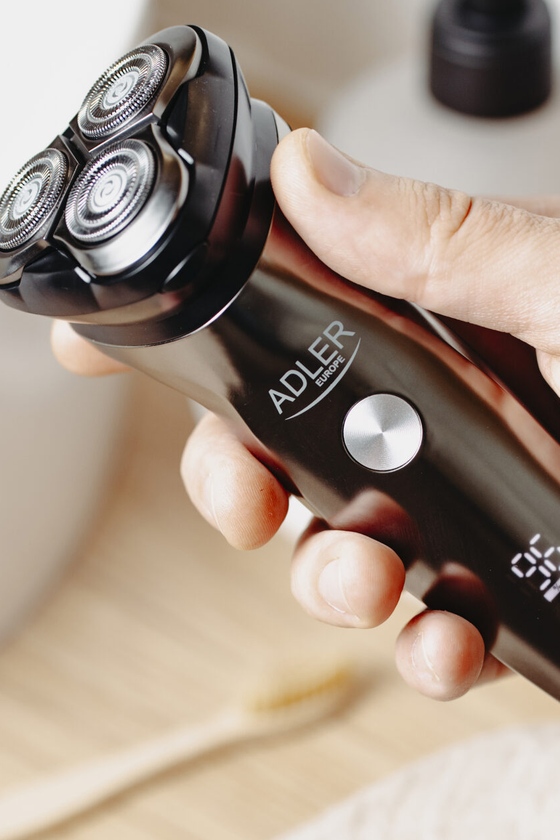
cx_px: 329
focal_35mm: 172
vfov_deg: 11.9
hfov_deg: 8.0
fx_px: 4011
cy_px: 620
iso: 200
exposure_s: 1/50
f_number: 3.5
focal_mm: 85
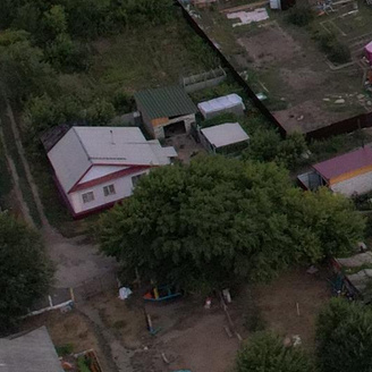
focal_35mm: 146
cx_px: 860
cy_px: -157
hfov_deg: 10.5
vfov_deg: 11.5
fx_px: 1775
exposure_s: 1/240
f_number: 2.8
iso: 400
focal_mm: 8.38
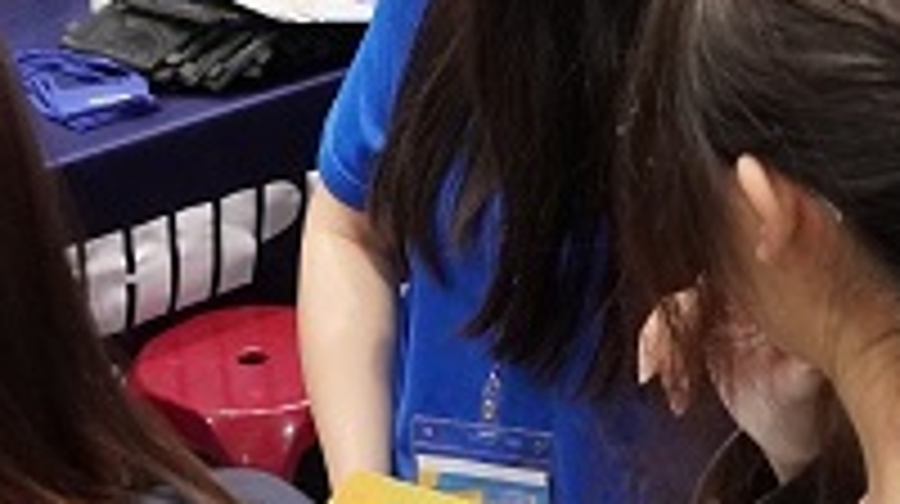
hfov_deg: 21.0
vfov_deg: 11.6
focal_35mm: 102
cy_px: -94
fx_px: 2432
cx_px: 428
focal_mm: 18
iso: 2500
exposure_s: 1/160
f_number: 3.5
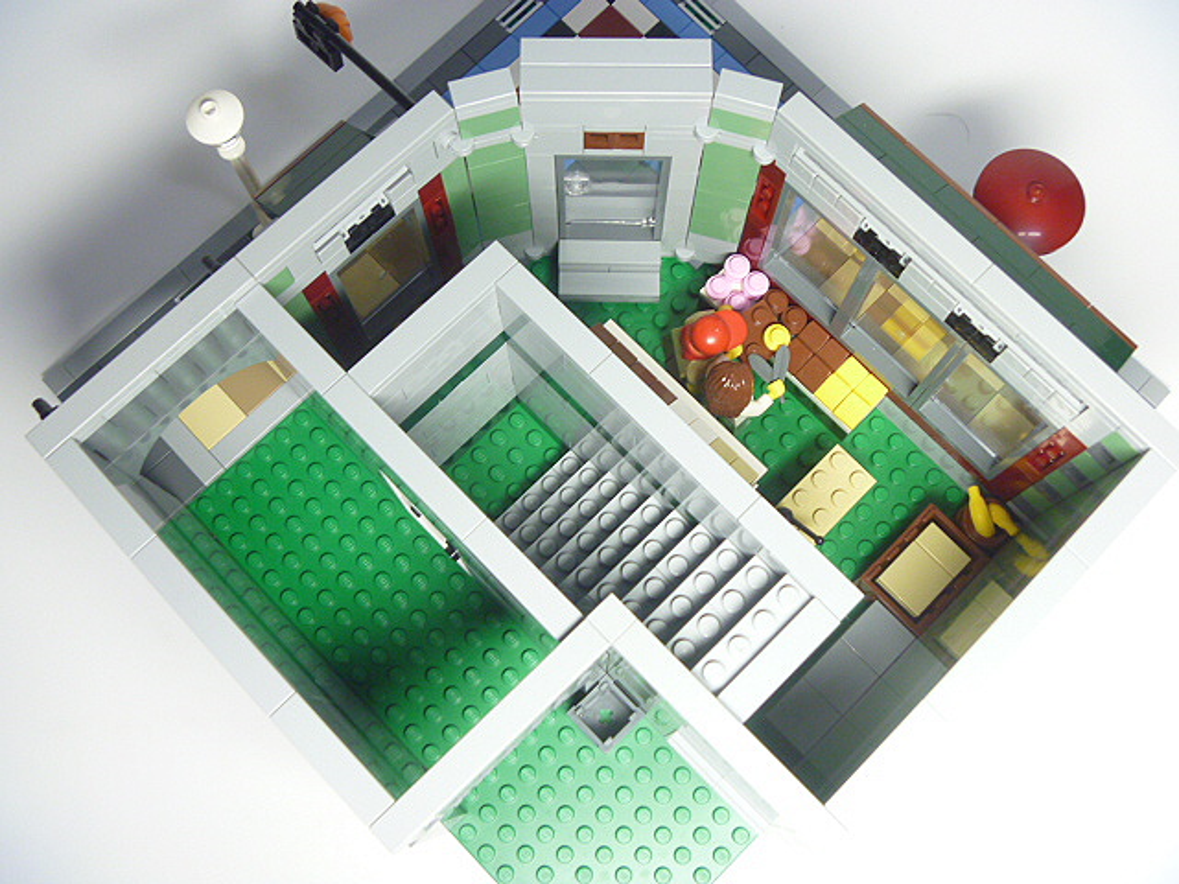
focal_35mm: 35
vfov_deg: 40.7
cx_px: 590
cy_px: 442
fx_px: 1192
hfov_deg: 52.6
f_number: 3.5
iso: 250
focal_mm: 6.3
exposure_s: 1/30
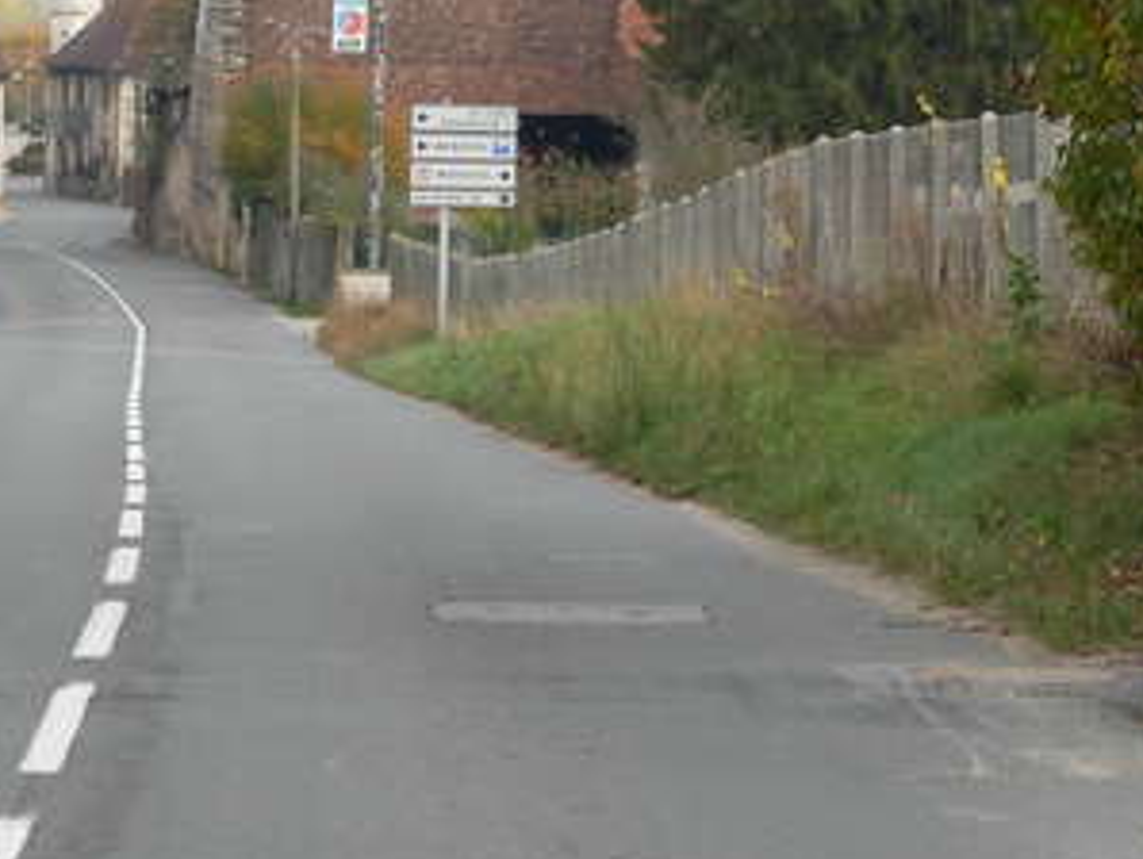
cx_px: 380
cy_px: 58
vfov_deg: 7.7
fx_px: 6378
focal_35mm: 193
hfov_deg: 10.2
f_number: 3.9
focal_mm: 15.9
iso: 79
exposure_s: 1/256
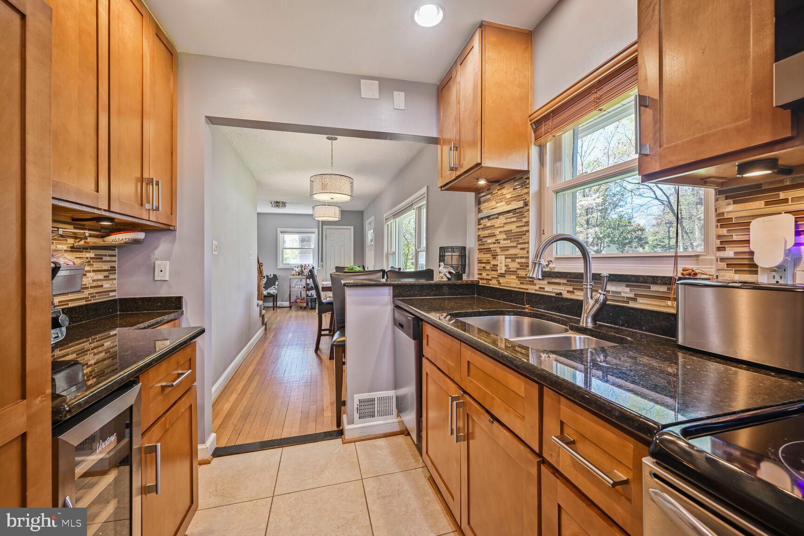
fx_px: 313
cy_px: 268
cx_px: 402
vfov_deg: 81.2
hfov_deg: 104.3
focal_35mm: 14
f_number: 9
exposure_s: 1/6
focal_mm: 14
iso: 200
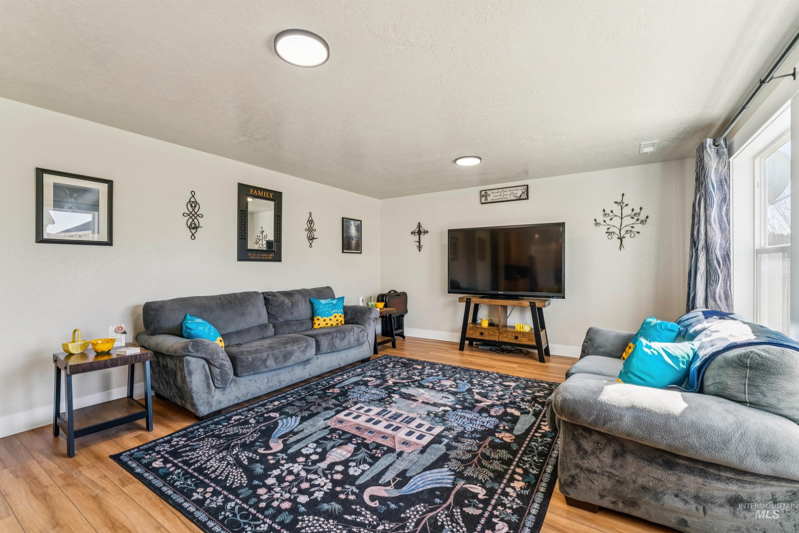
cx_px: 400
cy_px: 266
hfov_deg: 98.2
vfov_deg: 75.1
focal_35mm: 16
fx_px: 346
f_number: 13
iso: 400
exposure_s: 1/13
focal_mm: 15.6
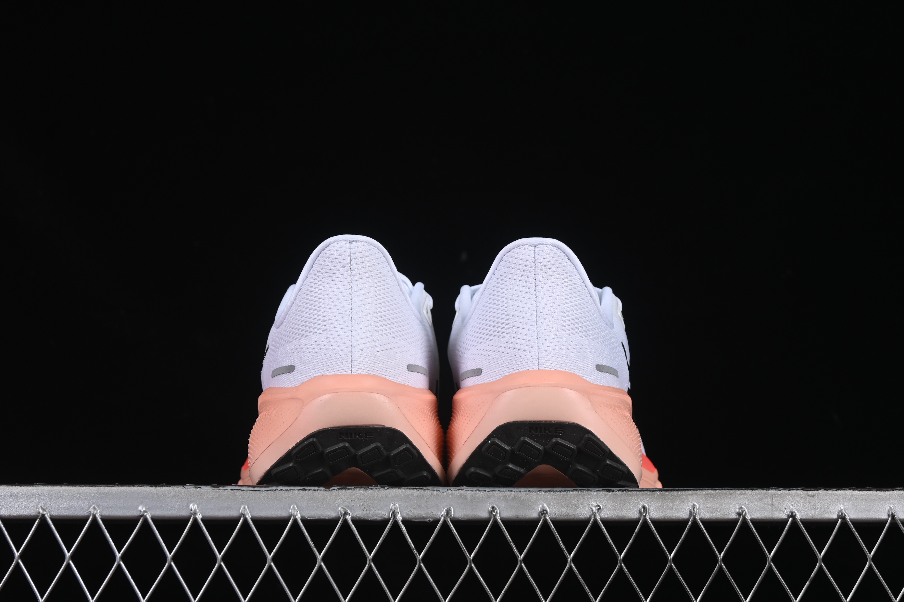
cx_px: 452
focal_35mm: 75
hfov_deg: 27.0
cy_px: 301
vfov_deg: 18.2
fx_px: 1883
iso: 160
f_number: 8
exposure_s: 1/80
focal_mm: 50
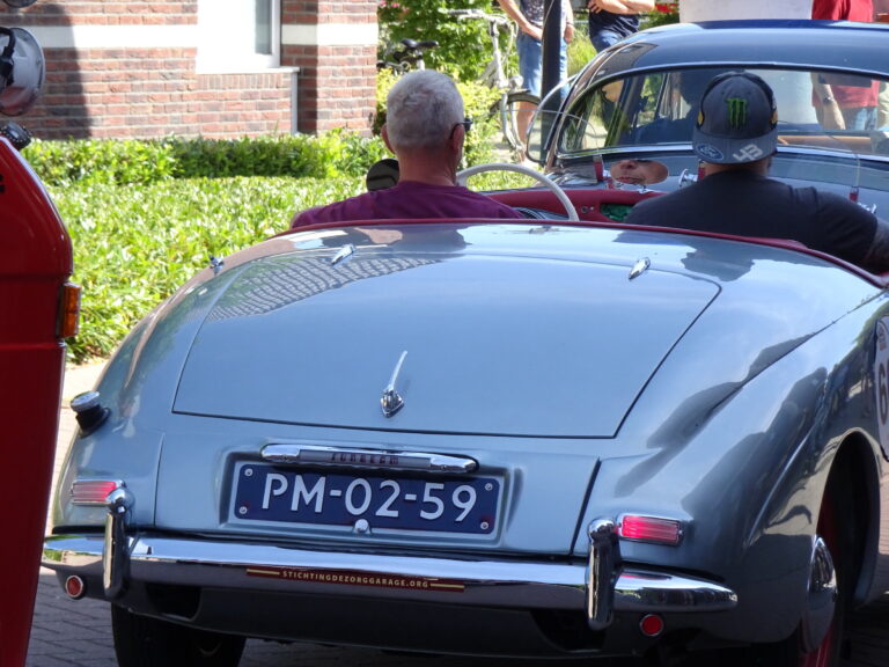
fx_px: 5290
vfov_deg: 7.2
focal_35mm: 206
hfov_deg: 9.6
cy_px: 334
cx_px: 444
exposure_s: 1/250
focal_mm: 35.17
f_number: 6.3
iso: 250
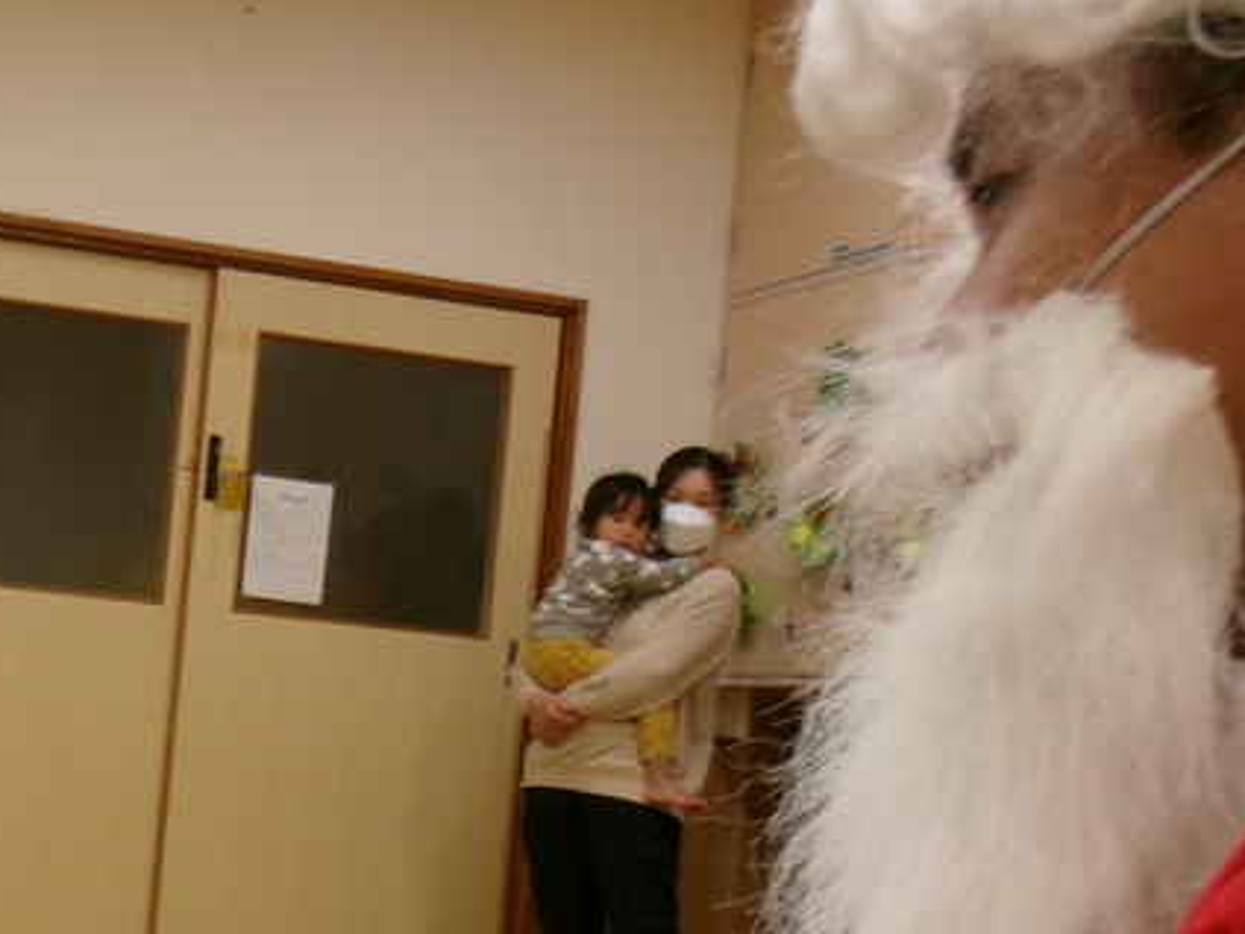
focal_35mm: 66
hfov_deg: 27.5
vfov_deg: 22.1
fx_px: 2374
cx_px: -32
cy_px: 696
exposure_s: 1/60
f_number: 3.9
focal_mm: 5.1
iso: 250
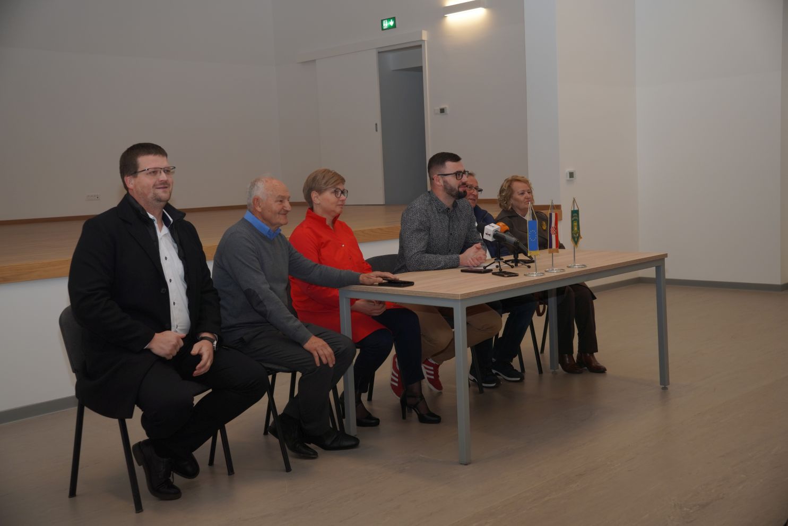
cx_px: 394
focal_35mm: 42
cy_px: 263
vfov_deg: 31.8
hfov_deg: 46.3
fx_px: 923
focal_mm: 28.1
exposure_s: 1/200
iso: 250
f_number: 4
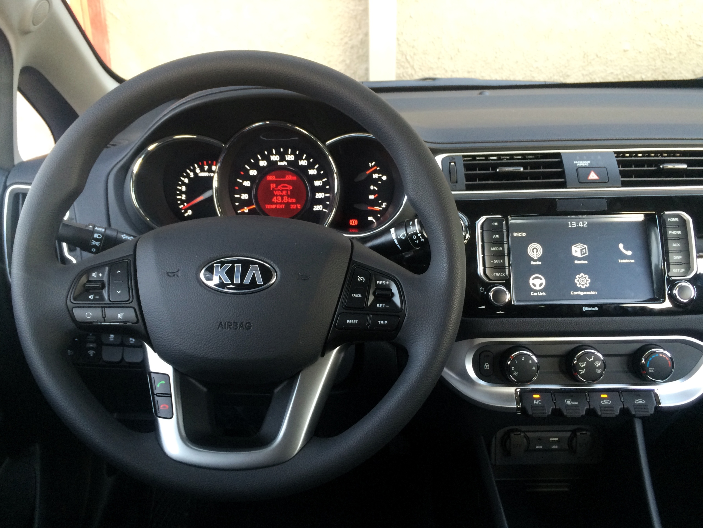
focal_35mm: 29
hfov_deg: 61.7
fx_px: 589
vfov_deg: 48.2
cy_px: 264
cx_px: 352
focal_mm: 4.15
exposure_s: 1/30
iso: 125
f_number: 2.2
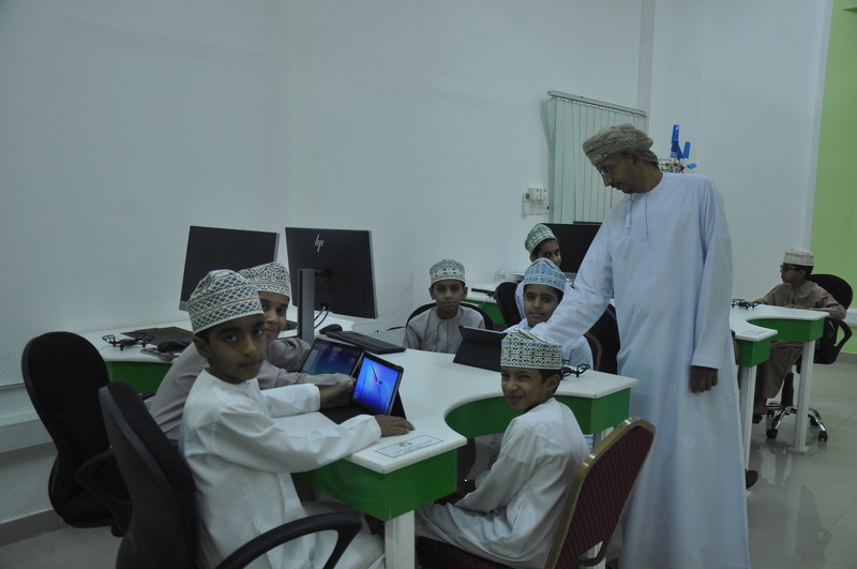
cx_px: 428
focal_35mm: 32
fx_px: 749
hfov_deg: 59.6
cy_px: 284
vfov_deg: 41.6
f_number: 4
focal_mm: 21
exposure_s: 1/80
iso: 400
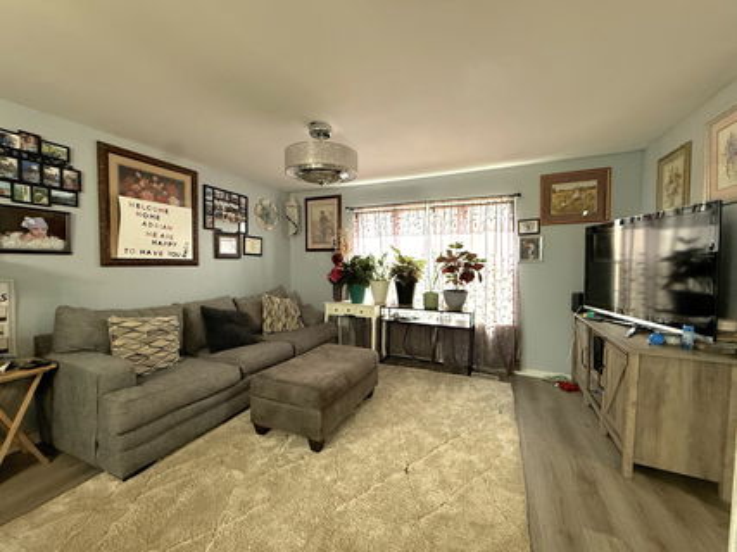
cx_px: 368
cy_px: 276
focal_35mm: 14
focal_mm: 2.22
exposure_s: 1/60
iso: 400
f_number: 2.2
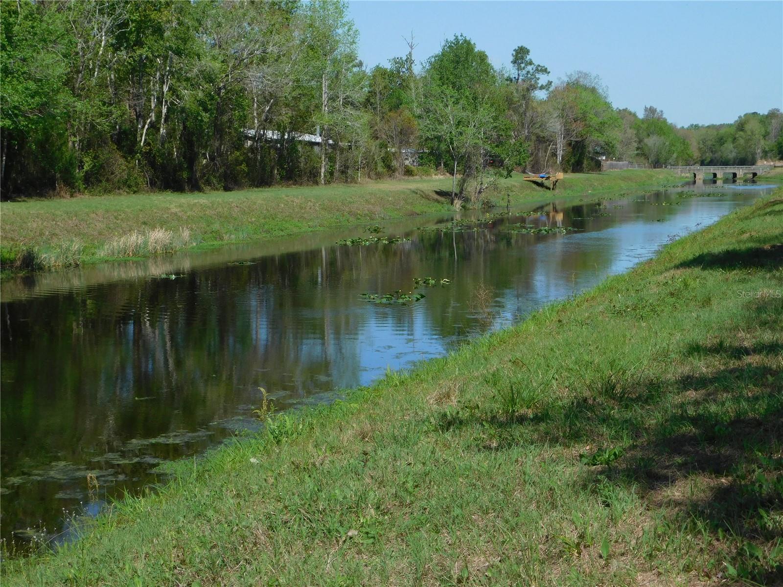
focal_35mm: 66
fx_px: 1493
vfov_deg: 22.3
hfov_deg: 29.4
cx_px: 392
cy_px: 294
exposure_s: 1/1000
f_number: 4.2
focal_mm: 11.7
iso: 125
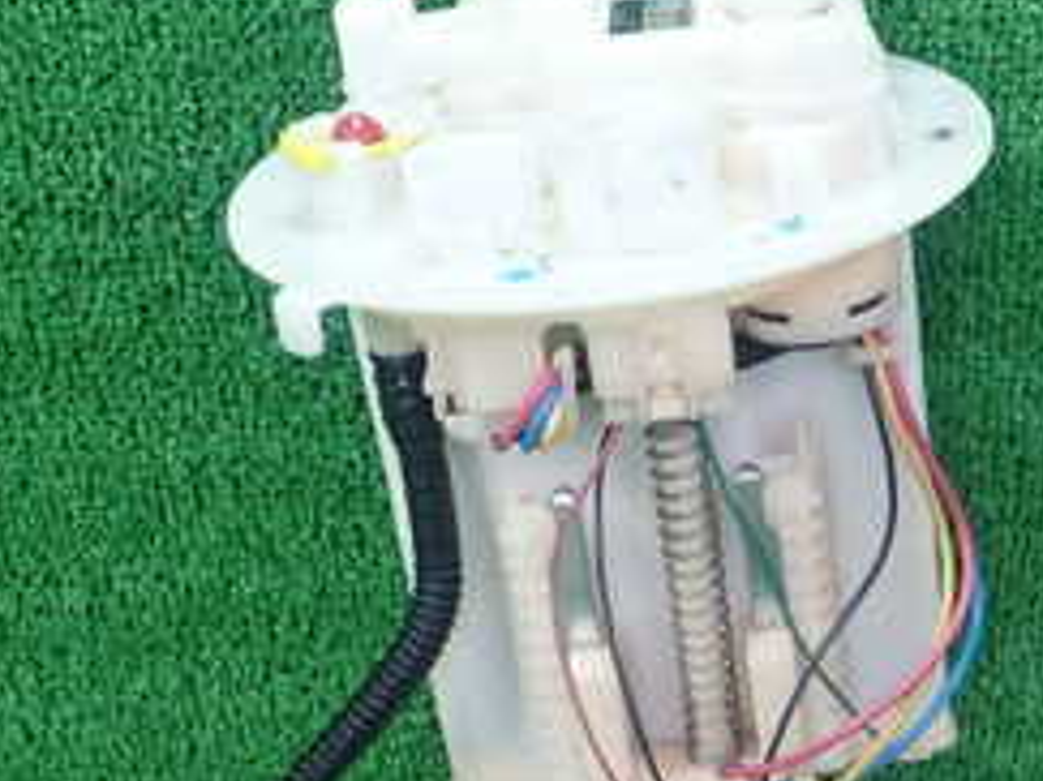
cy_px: 699
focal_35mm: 74
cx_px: 846
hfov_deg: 25.8
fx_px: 2229
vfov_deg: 19.5
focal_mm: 5.5
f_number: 2.3
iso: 250
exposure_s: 1/125
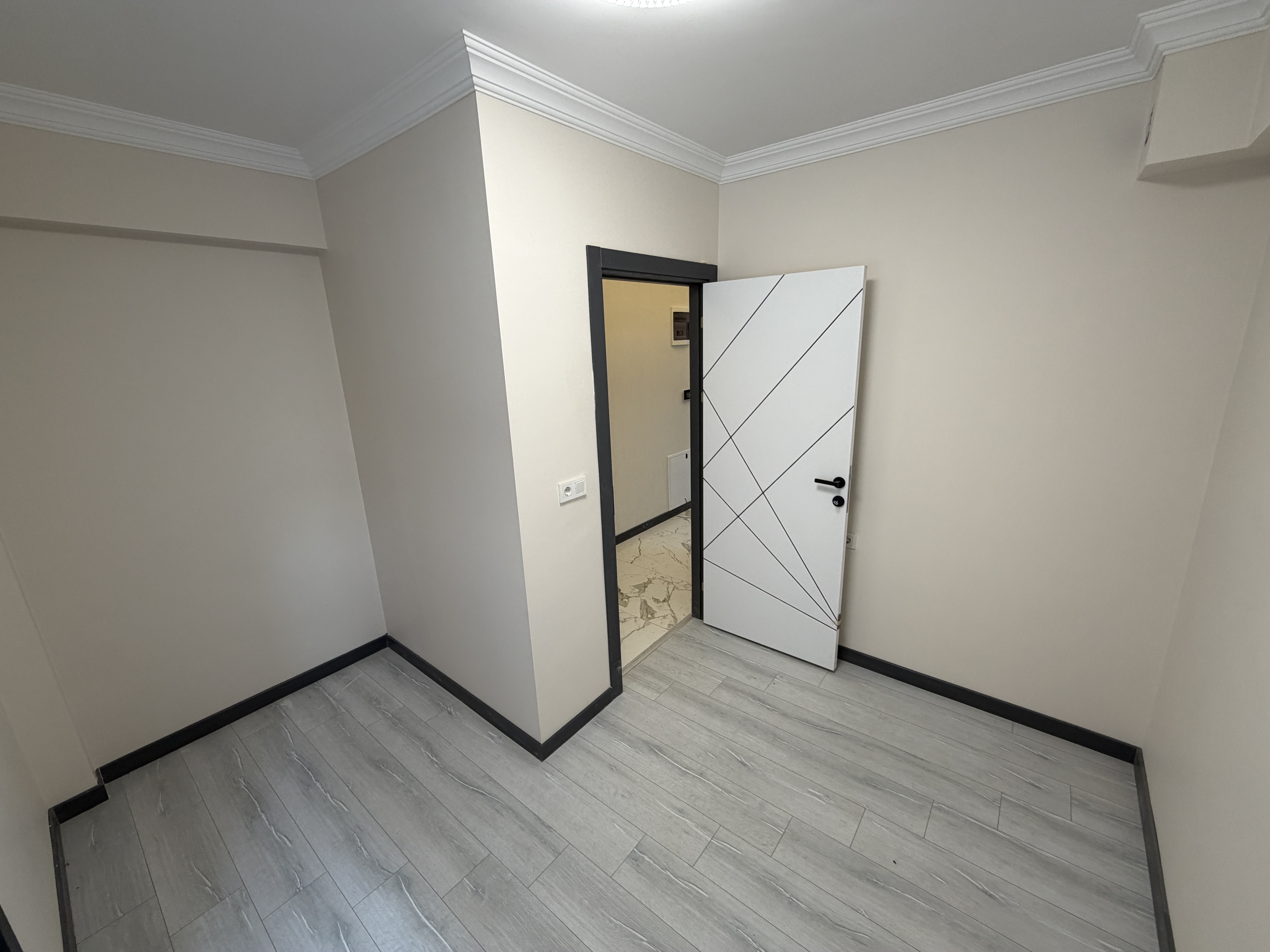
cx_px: 635
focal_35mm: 14
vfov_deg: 85.7
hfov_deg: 102.1
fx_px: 514
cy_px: 476
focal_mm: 2.22
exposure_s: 1/100
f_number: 2.2
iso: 160
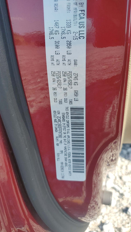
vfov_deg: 66.1
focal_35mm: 29
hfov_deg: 40.2
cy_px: 115
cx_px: 66
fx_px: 179
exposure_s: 1/714
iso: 50
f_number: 1.5
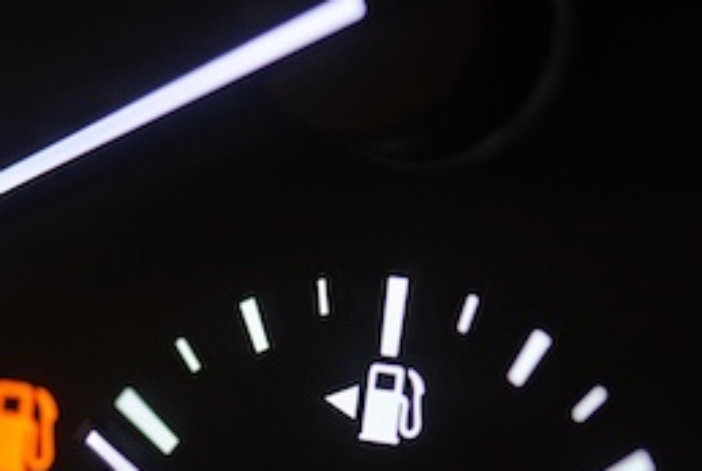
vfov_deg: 5.6
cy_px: 374
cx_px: 144
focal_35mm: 244
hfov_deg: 8.4
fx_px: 4766
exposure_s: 1/60
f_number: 4
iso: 400
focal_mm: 105
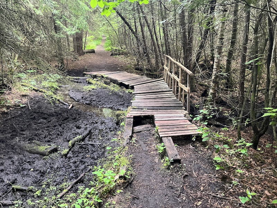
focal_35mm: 26
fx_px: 208
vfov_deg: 53.1
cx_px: 138
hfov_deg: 67.3
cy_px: 104
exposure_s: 1/60
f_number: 1.6
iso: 500
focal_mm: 5.1
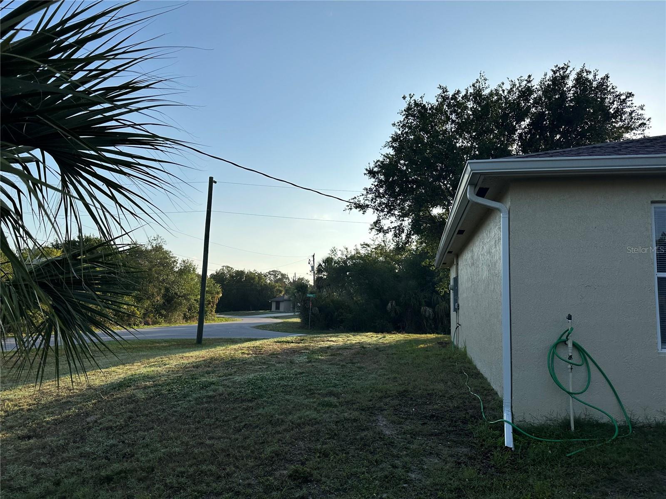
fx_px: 462
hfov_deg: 71.6
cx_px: 333
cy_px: 250
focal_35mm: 24
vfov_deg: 56.8
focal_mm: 6.86
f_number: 1.78
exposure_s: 1/5000
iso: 80
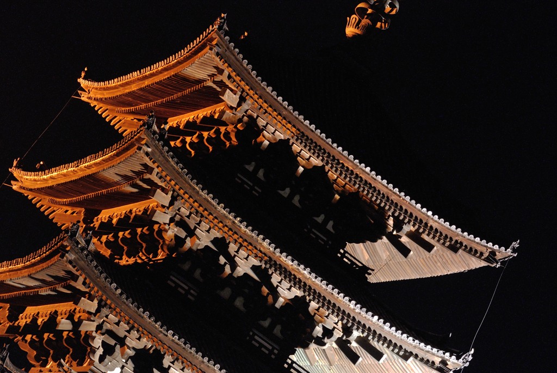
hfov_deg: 16.0
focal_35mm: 128
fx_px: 1982
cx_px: 278
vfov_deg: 10.7
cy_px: 186
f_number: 8
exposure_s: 30
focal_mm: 47.5
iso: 100
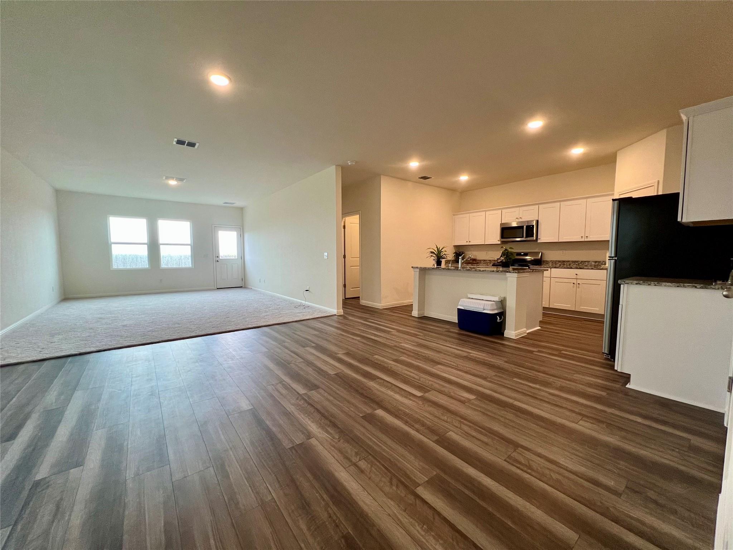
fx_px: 275
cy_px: 275
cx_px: 366
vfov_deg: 89.9
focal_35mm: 13
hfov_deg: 106.2
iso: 200
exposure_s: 1/120
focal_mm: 1.57
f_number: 1.8
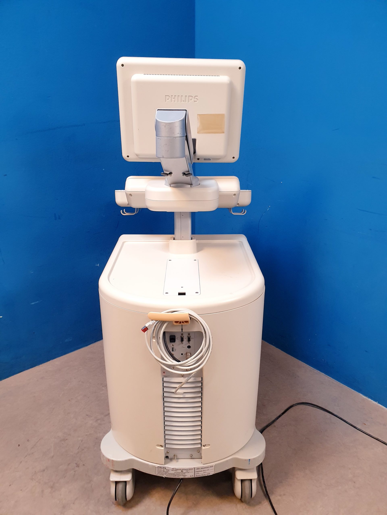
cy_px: 258
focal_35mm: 26
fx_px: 388
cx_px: 194
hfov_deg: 53.1
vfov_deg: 67.3
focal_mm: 4.3
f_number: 2.4
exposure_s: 1/50
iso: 200
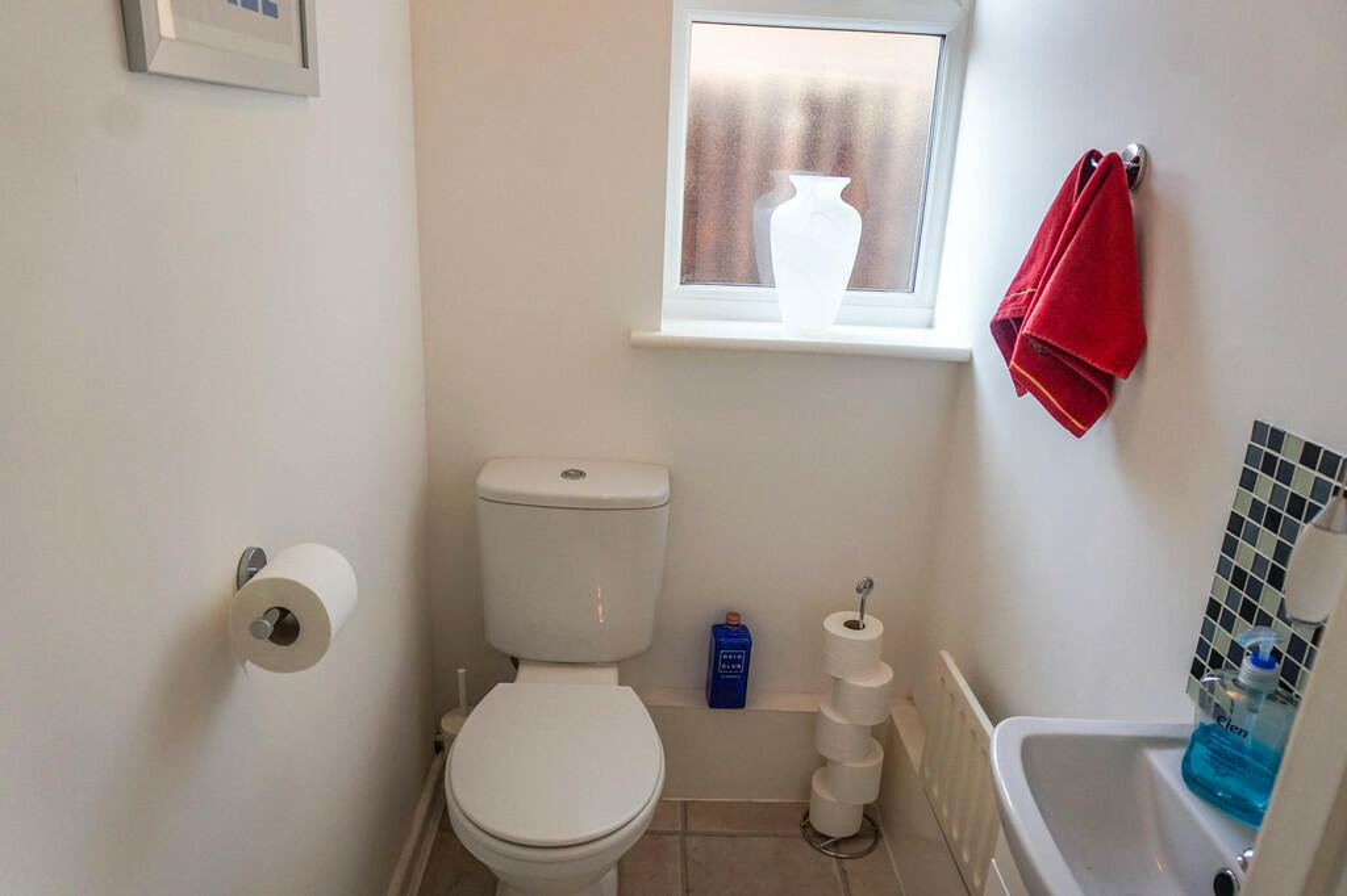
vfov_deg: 53.1
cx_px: 674
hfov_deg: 73.8
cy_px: 448
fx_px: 898
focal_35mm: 24
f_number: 5.6
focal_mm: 16
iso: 400
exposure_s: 1/125
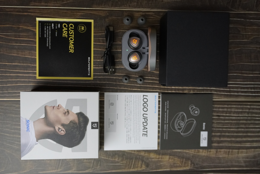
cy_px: 87
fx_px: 228
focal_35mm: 32
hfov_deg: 59.5
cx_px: 130
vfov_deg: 41.8
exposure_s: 1/160
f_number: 4
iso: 3200
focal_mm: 21
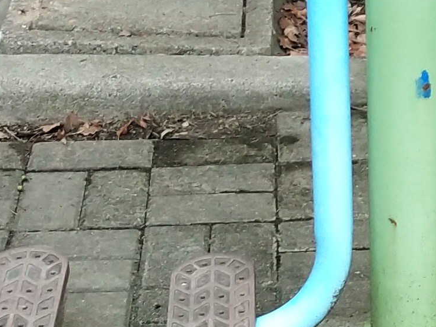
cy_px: 6
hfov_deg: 11.3
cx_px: 421
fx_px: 2192
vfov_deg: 8.5
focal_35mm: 174
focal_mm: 3.69
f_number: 2.2
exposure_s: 1/186
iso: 50
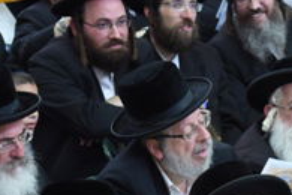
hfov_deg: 5.2
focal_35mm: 394
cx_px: 311
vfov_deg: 3.5
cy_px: 308
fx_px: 3196
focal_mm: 75
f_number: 4.5
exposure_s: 1/100
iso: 1600
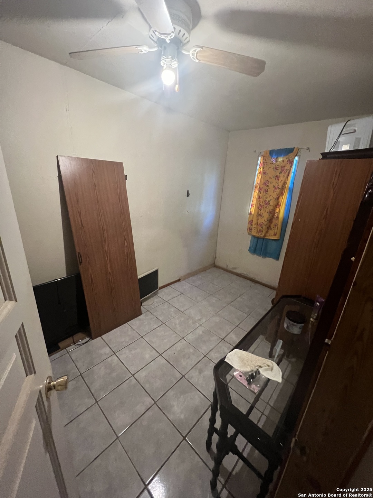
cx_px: 186
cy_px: 249
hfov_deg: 89.9
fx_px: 187
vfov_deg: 106.2
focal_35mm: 13
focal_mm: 1.57
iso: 800
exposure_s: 1/60
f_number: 1.8
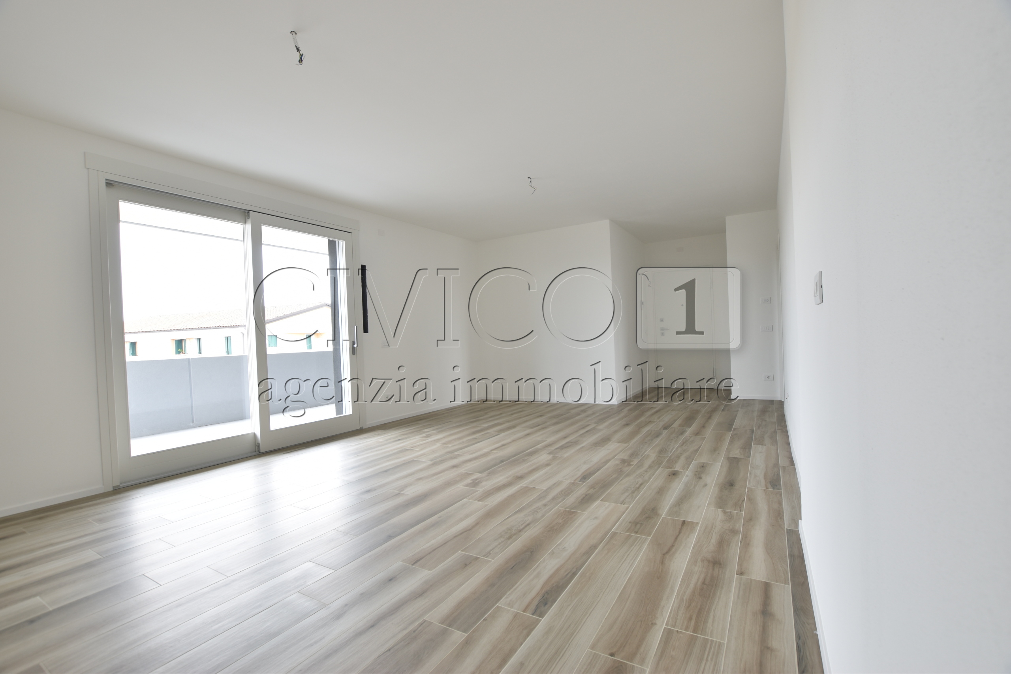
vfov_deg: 77.3
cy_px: 337
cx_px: 506
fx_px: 421
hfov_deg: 100.4
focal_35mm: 15
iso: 100
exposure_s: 1/6
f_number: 7.1
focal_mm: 10
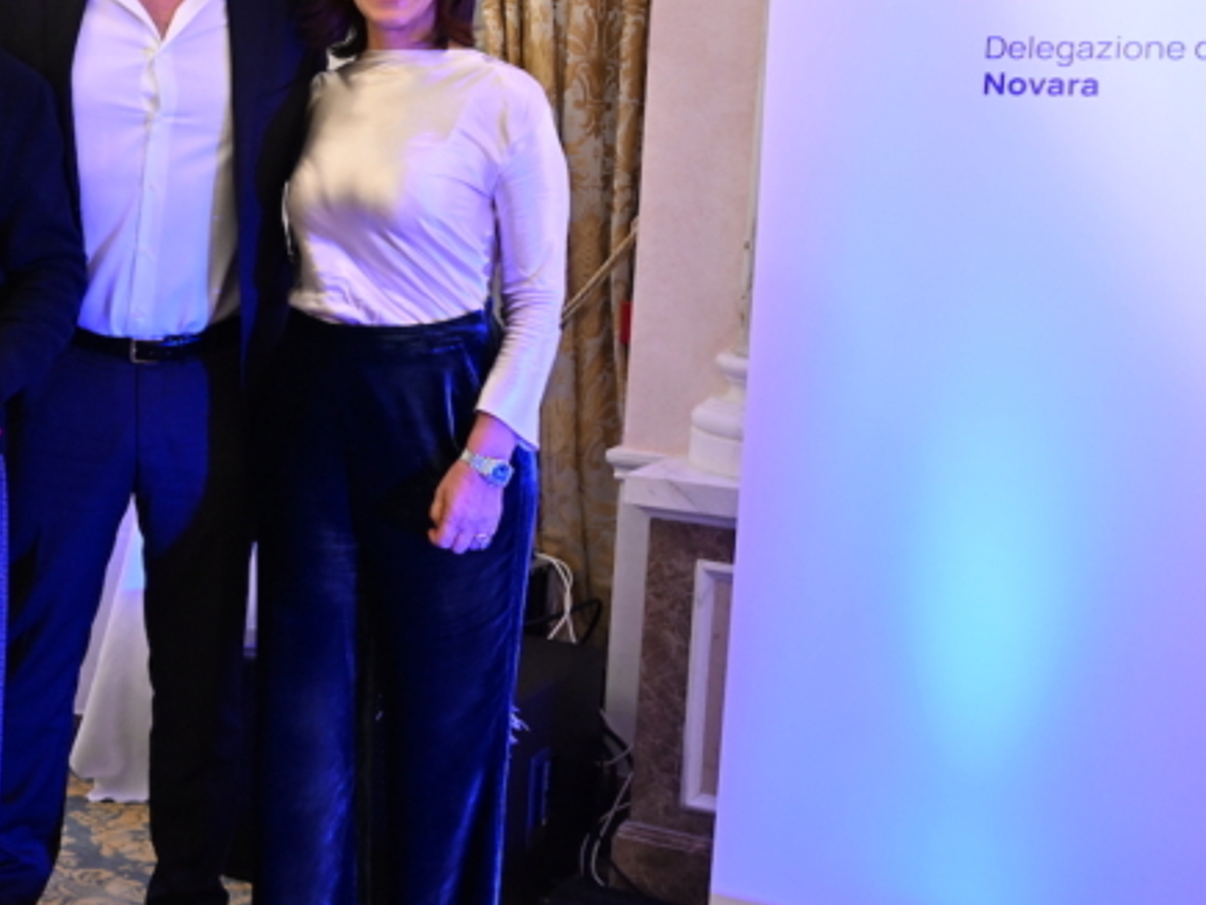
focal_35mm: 61
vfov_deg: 23.9
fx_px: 2125
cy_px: 271
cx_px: -108
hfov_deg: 28.8
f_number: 4.5
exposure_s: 1/50
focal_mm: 27
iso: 2000
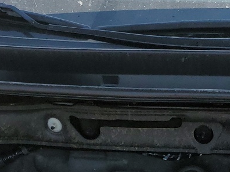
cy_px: 334
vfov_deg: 12.5
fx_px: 698
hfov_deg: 18.2
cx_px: 235
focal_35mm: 105
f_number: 1.5
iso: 50
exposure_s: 1/2000
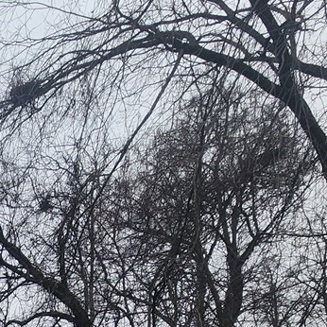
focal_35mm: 51
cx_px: -186
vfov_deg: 22.3
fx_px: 545
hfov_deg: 24.4
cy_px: 568
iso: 50
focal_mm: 2.2
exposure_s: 1/560
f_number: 2.2
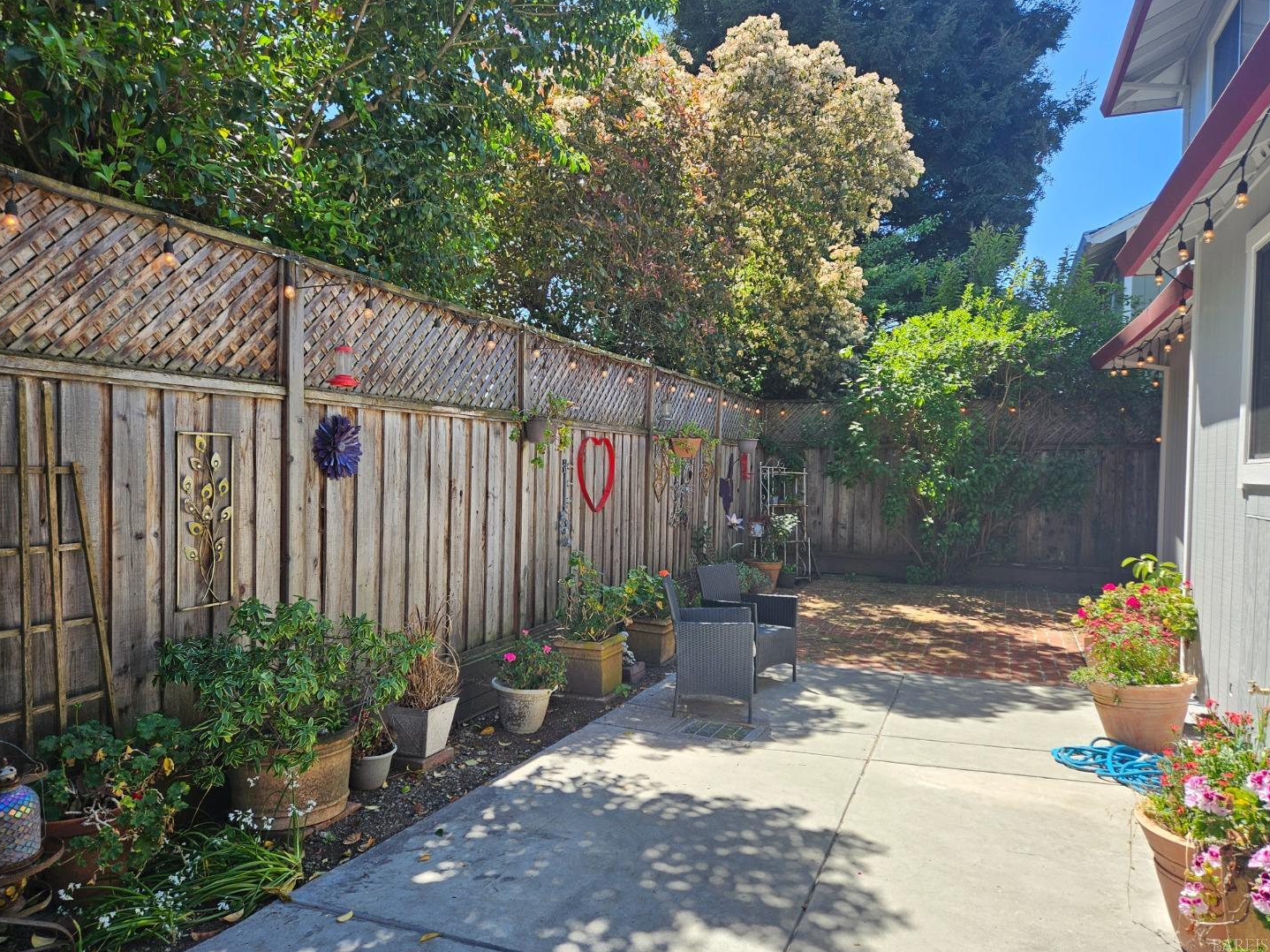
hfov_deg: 71.6
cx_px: 622
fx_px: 880
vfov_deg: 56.8
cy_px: 480
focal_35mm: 24
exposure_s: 1/445
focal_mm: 5.4
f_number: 1.8
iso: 25
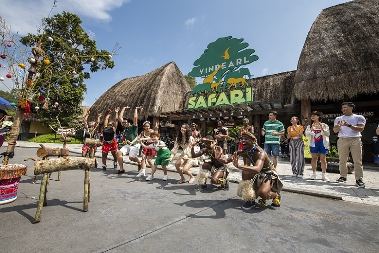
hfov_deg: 104.3
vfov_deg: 81.2
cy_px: 126
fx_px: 147
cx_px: 190
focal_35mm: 14
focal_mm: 14
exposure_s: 1/400
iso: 200
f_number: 8
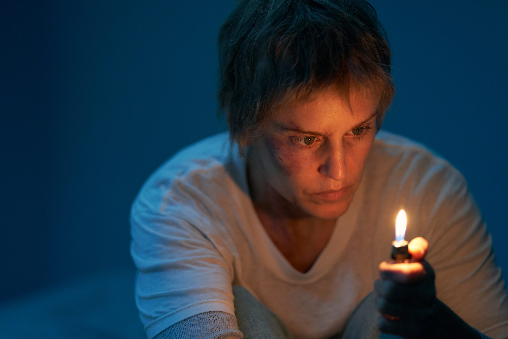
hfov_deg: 15.2
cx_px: 254
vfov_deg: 10.2
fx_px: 1905
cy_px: 170
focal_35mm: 135
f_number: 1.8
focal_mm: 135
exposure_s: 1/100
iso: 3200
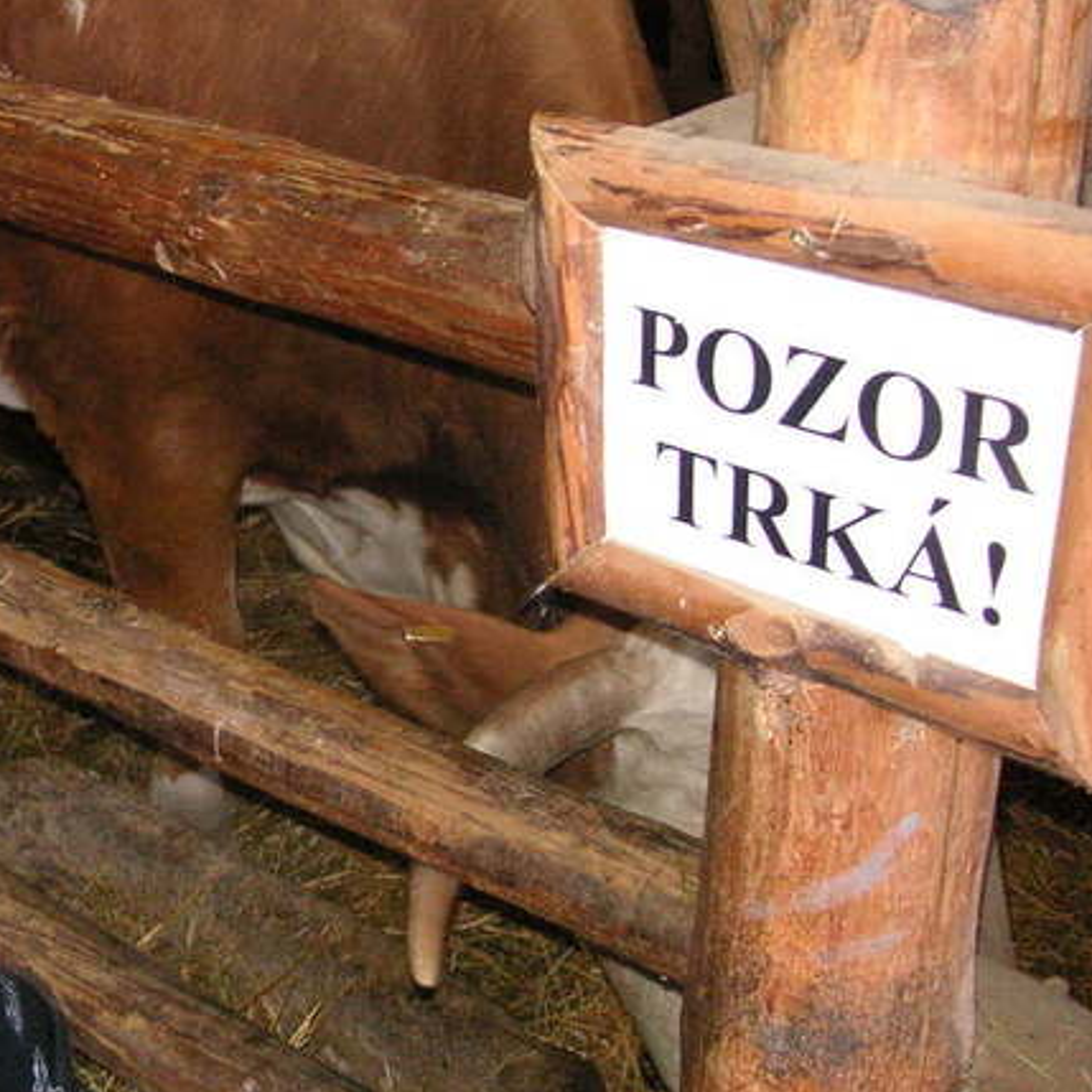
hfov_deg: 27.1
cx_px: 97
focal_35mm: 61
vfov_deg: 28.1
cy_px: 496
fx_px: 2177
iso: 160
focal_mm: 6.1
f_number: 2.8
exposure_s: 1/45
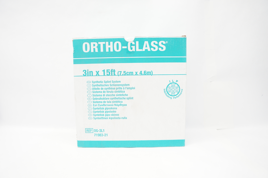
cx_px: 134
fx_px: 201
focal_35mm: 27
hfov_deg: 67.4
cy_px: 89
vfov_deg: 47.8
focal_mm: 18
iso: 400
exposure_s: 1/60
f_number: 4
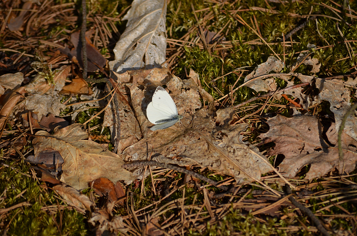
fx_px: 2969
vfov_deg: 4.6
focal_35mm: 300
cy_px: 118
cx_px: 178
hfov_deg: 6.9
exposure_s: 1/2000
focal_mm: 200
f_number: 7.1
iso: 400
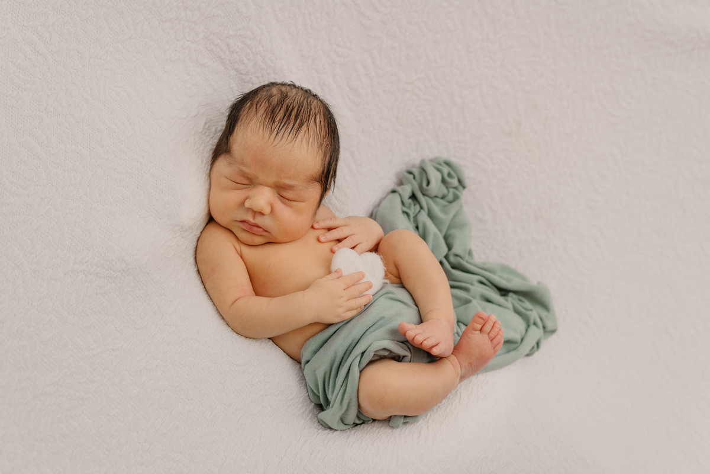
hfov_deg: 39.6
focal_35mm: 50
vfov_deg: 27.0
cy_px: 237
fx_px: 986
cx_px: 355
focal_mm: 50
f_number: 3.5
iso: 320
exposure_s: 1/200
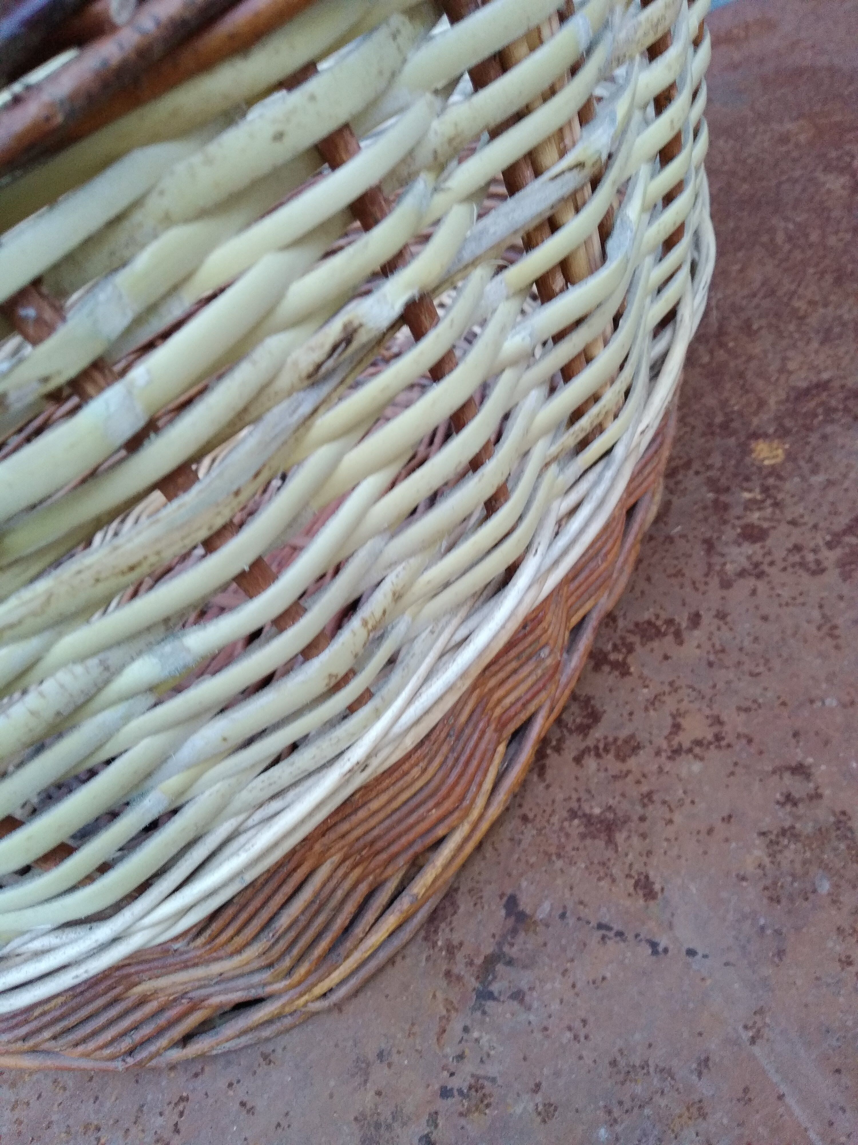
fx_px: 859
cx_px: 429
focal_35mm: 26
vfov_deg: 67.3
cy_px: 572
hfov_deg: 53.1
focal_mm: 3.82
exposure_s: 1/17
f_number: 2.2
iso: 640
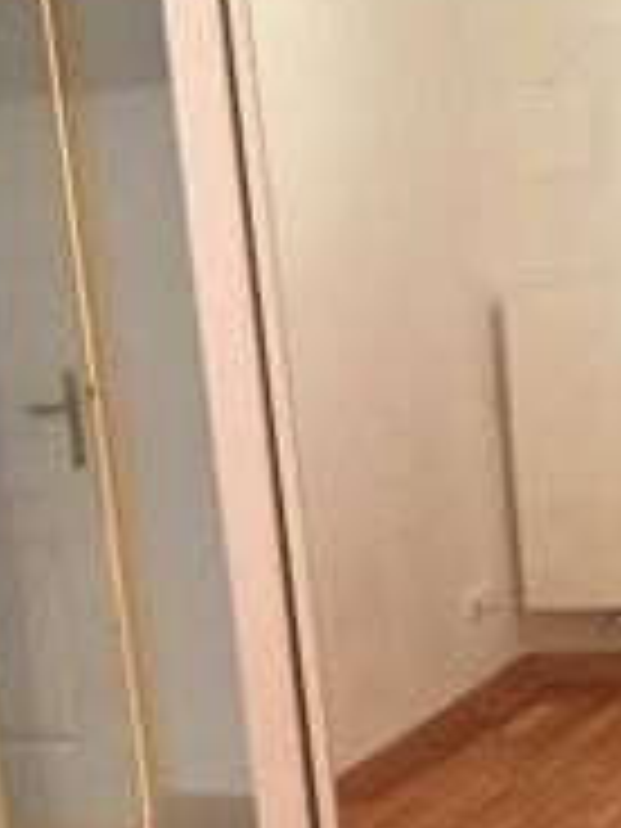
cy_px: 796
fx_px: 2416
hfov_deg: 14.6
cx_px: 158
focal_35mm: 101
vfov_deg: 19.0
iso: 250
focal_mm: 4.15
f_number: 2.2
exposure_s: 1/17
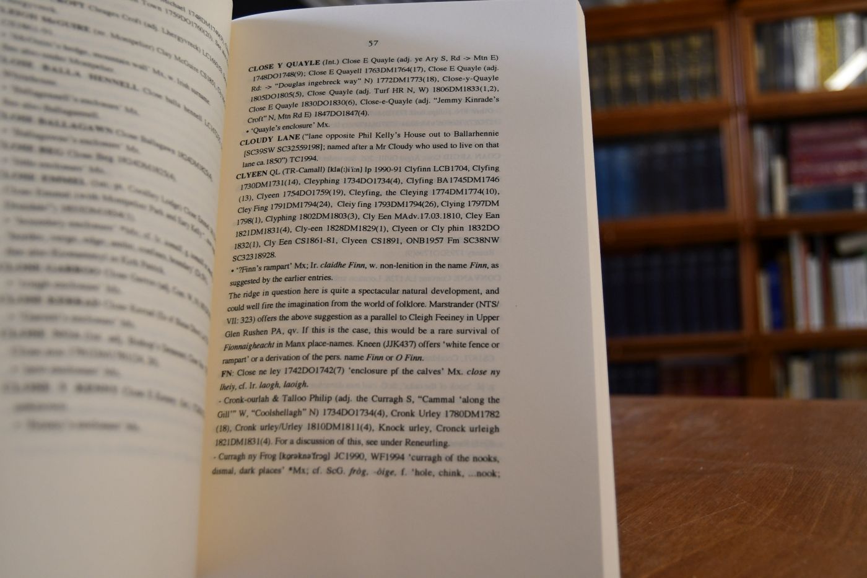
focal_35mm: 34
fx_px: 819
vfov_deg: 38.9
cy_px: 289
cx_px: 434
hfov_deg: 55.8
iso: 800
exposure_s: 1/200
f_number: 3.8
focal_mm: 23
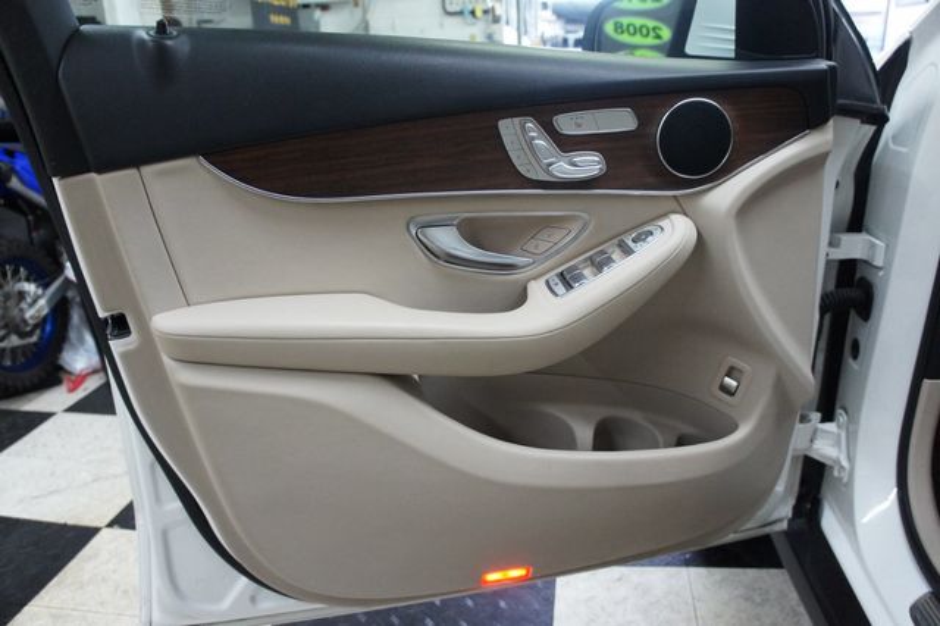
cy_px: 313
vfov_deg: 47.9
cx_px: 470
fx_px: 705
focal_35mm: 27
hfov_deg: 67.4
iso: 1600
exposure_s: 1/100
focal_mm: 18
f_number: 3.5
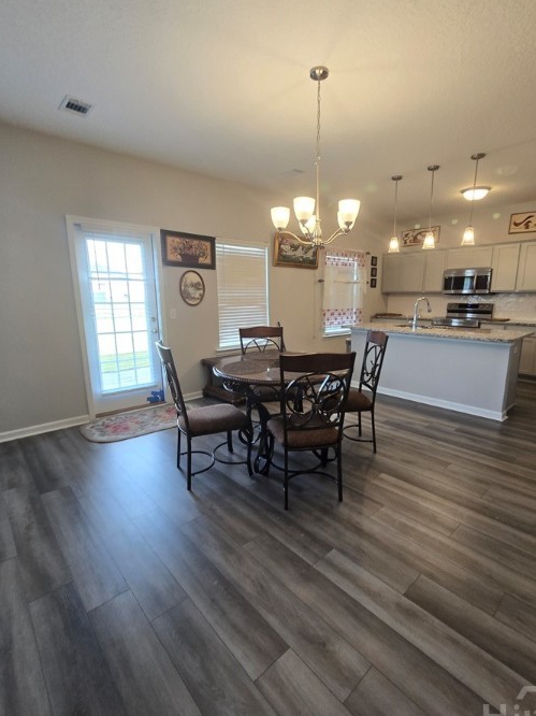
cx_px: 285
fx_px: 310
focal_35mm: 15
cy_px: 369
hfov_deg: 81.6
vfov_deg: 98.2
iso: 100
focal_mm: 2.2
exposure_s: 1/60
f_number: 2.2
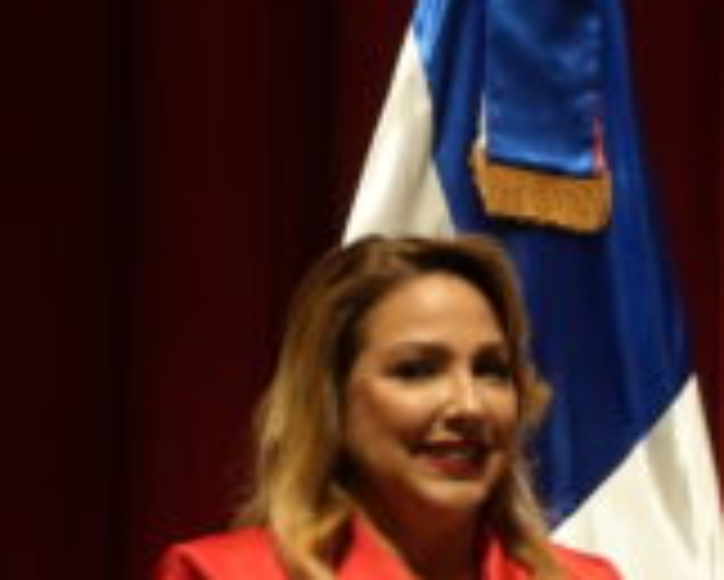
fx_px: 8941
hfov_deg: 4.6
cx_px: 1151
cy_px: 897
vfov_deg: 3.7
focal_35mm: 417
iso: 800
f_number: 3.2
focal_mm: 70
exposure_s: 1/160
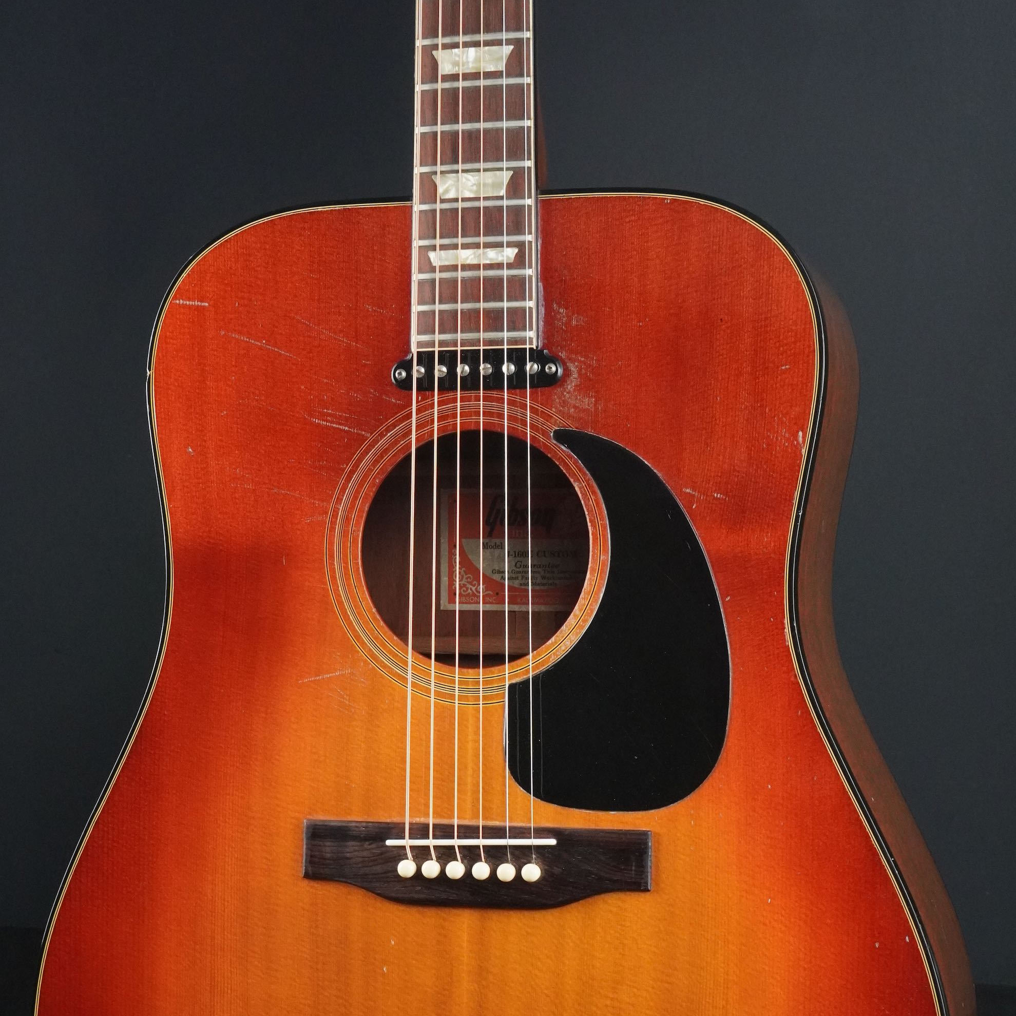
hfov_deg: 25.5
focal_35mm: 68
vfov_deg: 25.4
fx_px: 2246
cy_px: 679
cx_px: 505
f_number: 11
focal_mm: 35
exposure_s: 1/60
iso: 3200
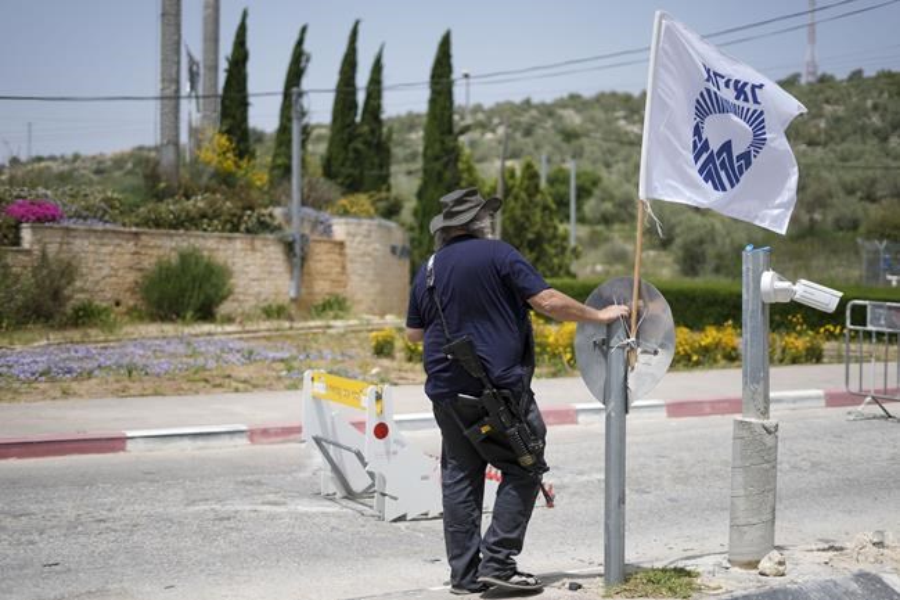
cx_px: 450
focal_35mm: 50
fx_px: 1250
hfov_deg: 39.6
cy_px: 300
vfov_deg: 27.0
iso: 50
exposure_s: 1/2500
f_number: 1.8
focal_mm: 50
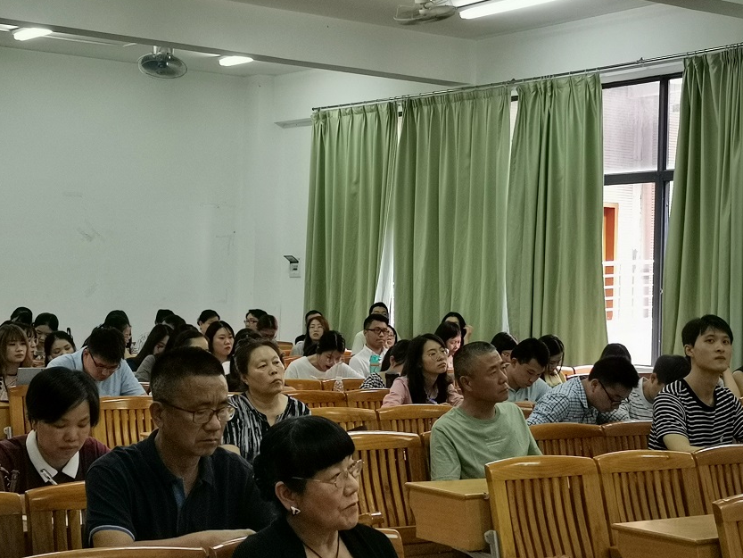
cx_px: 368
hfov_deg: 29.0
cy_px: 275
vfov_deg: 21.9
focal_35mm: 67
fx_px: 1438
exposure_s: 1/100
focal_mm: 4.75
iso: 250
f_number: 1.8
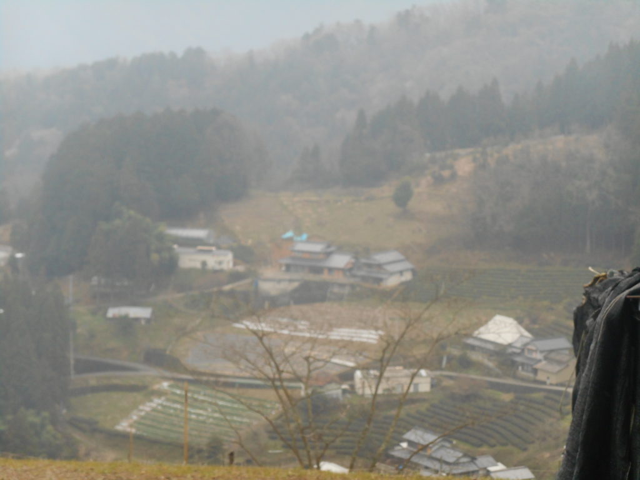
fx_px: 2237
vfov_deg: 12.2
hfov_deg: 16.3
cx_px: 320
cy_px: 240
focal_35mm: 121
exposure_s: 1/60
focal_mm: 21.5
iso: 220
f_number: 5.4
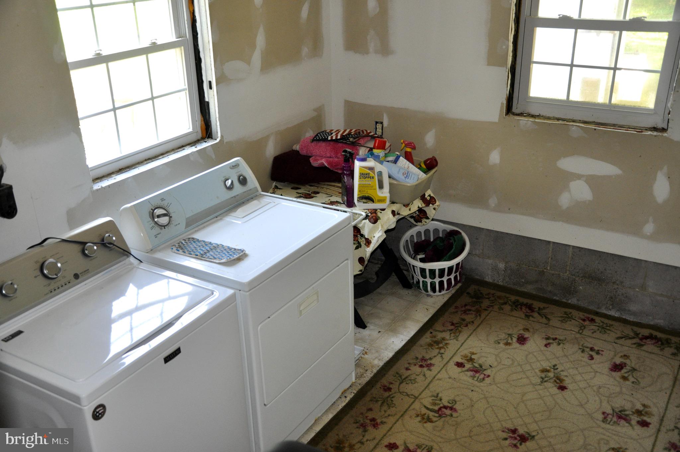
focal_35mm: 36
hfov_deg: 53.2
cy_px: 226
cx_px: 340
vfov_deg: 36.8
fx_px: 679
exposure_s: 1/60
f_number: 3.8
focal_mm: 24
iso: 800
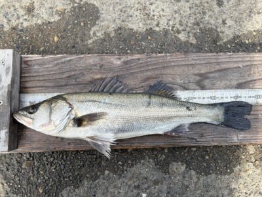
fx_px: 197
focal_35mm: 26
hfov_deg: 67.3
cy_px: 98
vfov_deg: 53.1
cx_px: 131
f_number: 1.6
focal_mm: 5.96
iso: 50
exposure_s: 1/680
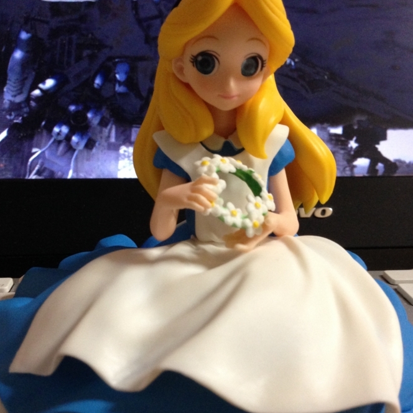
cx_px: 210
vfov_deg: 37.5
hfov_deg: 37.6
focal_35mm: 45
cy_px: 240
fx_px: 607
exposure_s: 1/20
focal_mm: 4.12
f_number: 2.4
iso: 250
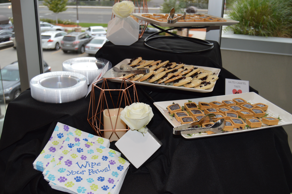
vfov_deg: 34.1
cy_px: 97
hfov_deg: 49.6
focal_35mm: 39
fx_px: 316
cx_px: 146
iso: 400
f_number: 4
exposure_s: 1/100
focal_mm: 26
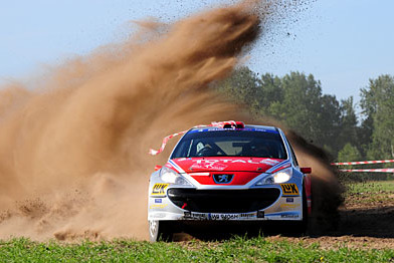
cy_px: 132
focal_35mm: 195
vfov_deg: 7.1
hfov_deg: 10.5
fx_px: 2136
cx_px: 197
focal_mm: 130
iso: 200
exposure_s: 1/500
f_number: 7.1
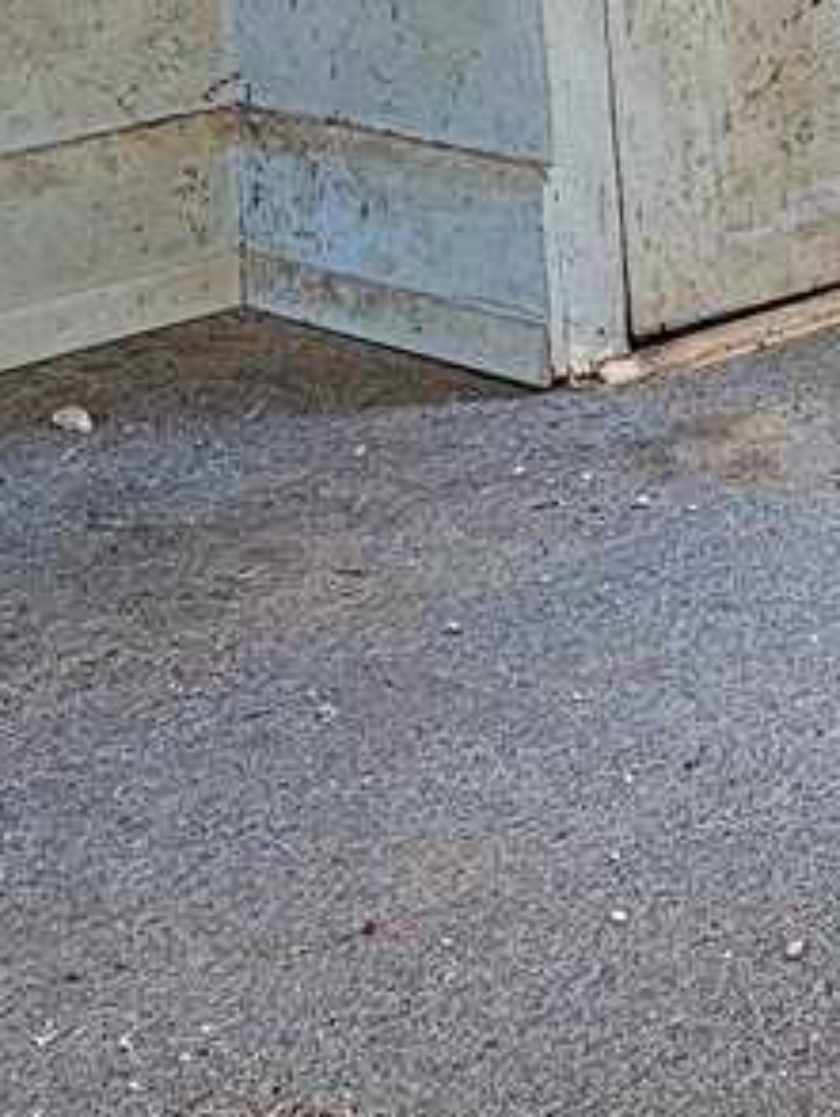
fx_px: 3877
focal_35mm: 120
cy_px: 49
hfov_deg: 12.2
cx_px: 848
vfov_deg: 16.1
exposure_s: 1/60
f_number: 1.7
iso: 800
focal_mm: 6.3
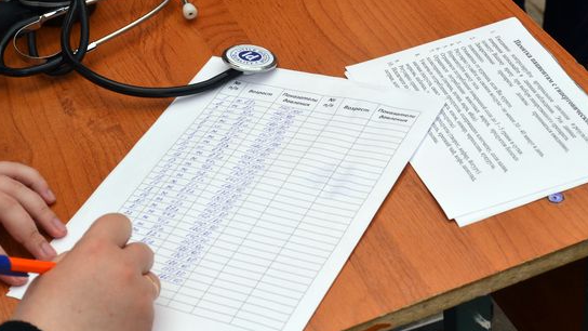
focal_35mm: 78
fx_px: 1216
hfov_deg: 27.2
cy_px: 185
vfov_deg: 15.5
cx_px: 283
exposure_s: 1/200
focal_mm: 40
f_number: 7.1
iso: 100
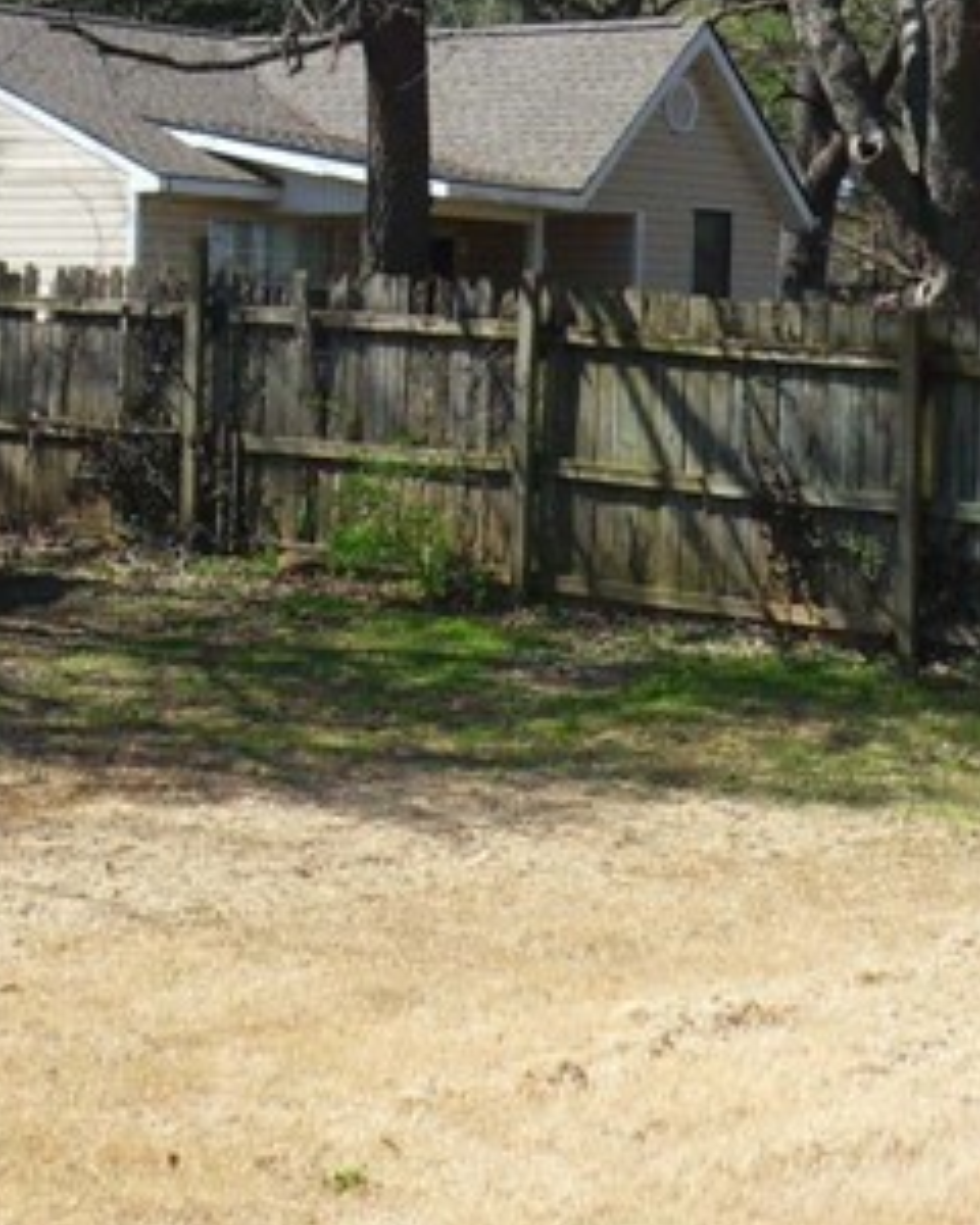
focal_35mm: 80
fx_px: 2900
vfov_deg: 23.7
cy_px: 380
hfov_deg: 19.2
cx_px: 568
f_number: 7.5
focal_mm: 4.2
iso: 80
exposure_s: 1/180
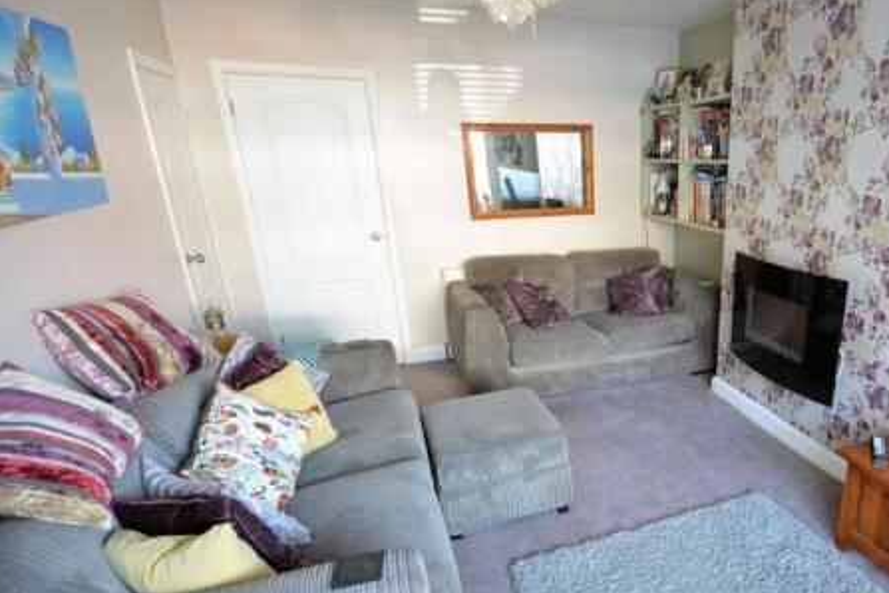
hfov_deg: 73.8
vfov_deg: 56.7
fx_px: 543
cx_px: 650
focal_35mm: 22
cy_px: 363
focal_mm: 10
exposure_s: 1/4
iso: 400
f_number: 8
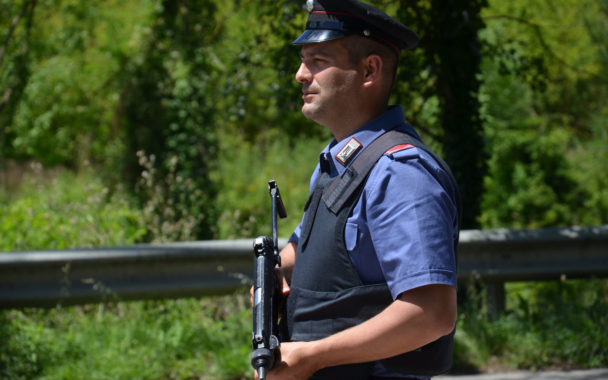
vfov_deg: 8.2
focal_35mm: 161
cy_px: 186
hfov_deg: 13.0
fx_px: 2660
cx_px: 304
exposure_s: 1/1250
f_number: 5.6
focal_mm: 105
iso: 400
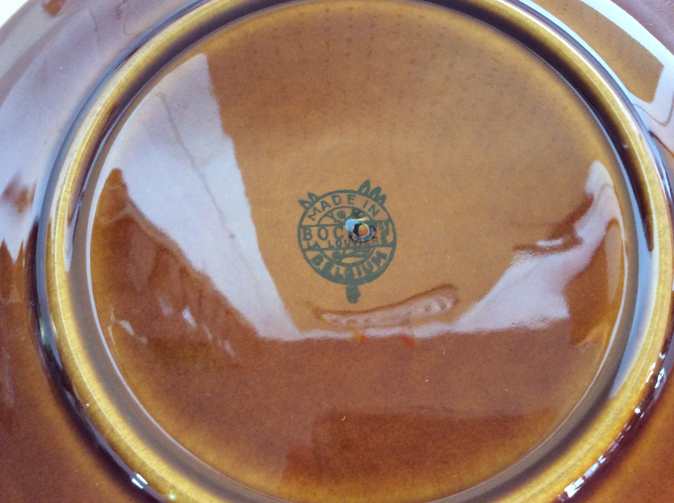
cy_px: 252
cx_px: 337
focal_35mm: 32
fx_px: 622
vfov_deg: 44.1
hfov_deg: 56.9
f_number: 2.4
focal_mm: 3.3
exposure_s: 1/25
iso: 160
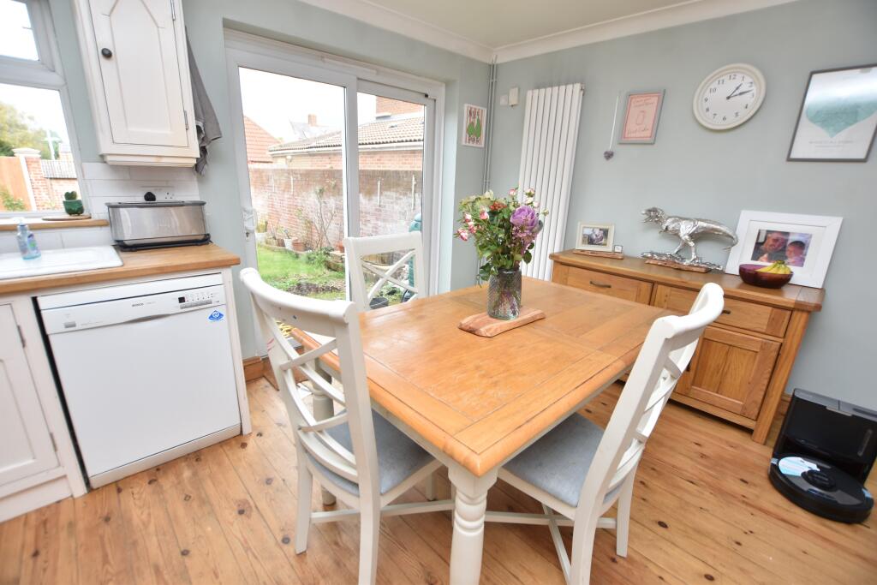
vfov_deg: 77.3
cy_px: 292
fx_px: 365
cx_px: 438
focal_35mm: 15
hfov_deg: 100.4
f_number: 4
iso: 100
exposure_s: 1/60
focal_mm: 10
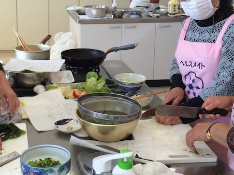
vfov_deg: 23.4
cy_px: 42
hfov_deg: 31.1
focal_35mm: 62
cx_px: 88
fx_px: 419
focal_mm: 4.12
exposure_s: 1/120
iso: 40
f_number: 2.2
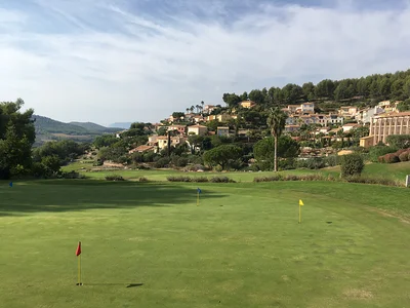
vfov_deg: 48.2
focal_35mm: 29
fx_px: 343
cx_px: 205
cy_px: 154
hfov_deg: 61.7
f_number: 2.2
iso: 25
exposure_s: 1/1637
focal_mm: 4.15
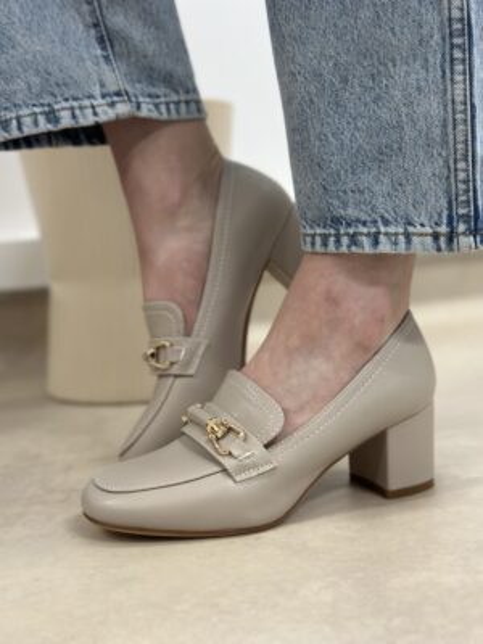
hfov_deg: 30.3
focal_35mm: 48
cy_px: 322
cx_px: 242
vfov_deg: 39.7
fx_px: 893
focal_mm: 6.86
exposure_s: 1/100
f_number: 1.78
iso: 200
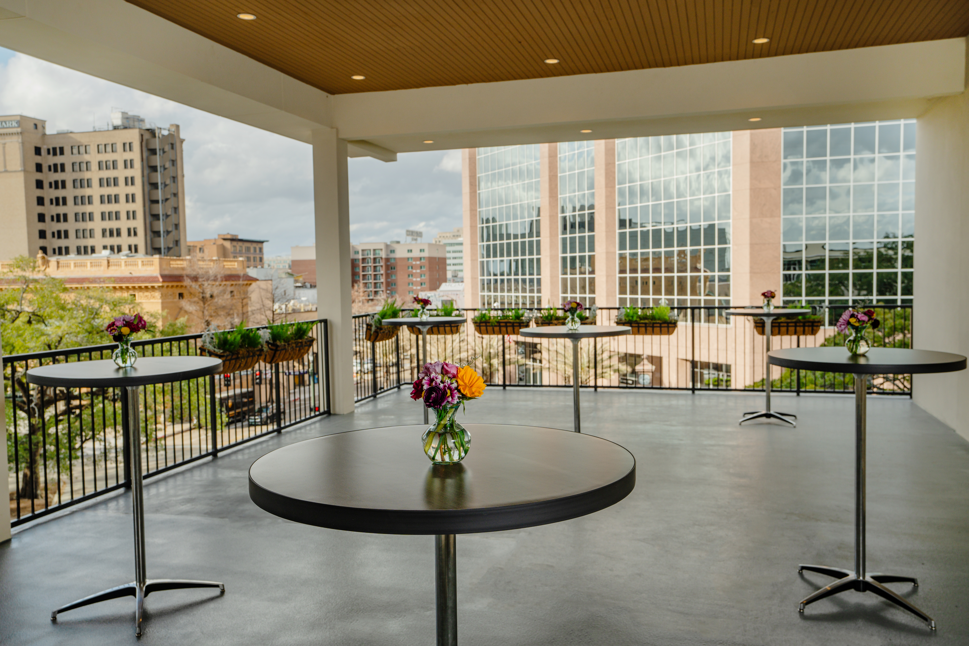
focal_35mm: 31
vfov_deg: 42.3
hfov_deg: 60.3
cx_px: 484
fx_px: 834
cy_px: 323
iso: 200
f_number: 8
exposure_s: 1/200
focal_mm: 31
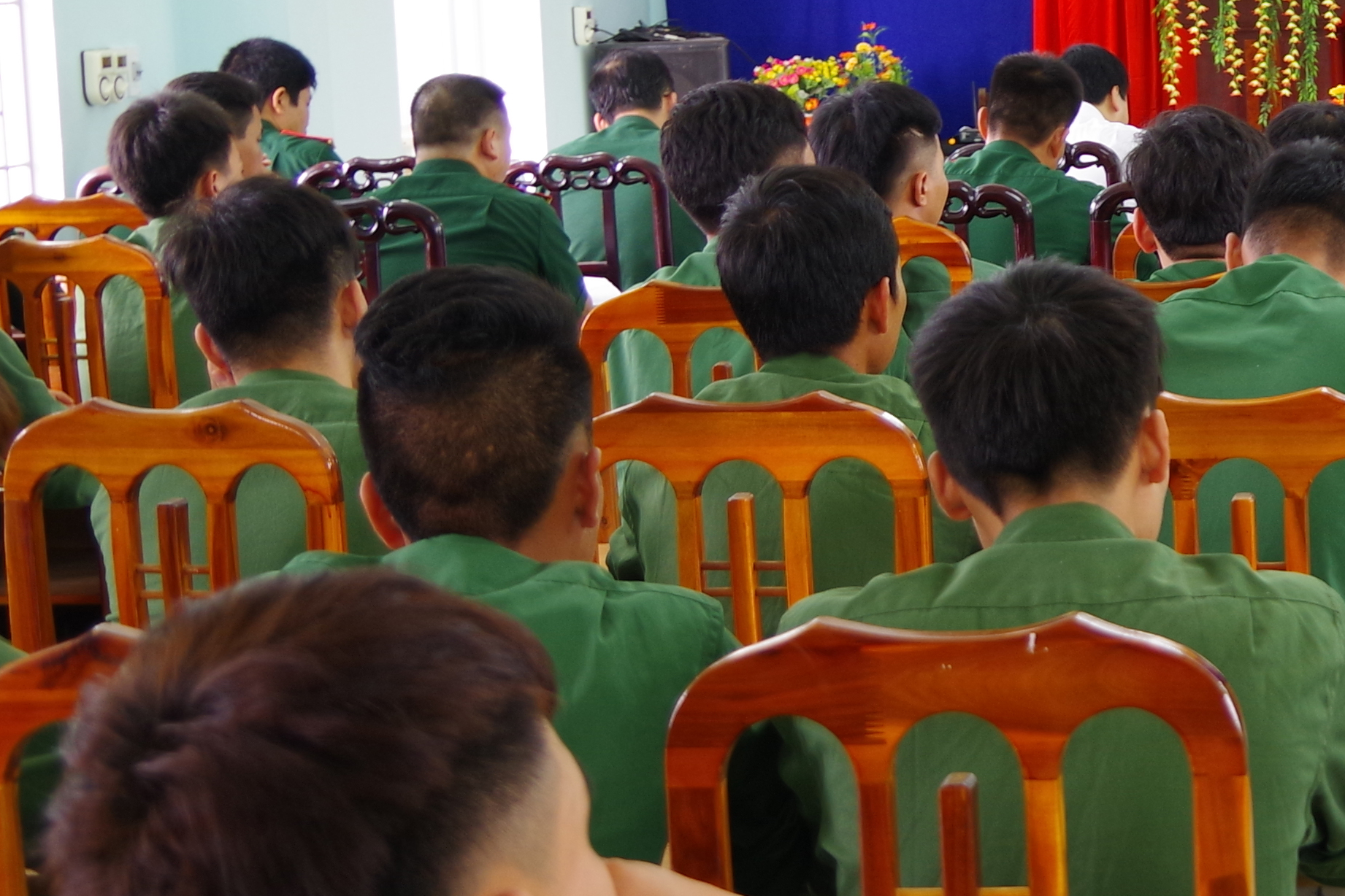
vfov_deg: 13.5
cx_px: 1687
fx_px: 3773
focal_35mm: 101
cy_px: 363
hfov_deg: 18.9
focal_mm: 21
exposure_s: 1/10
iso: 200
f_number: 4
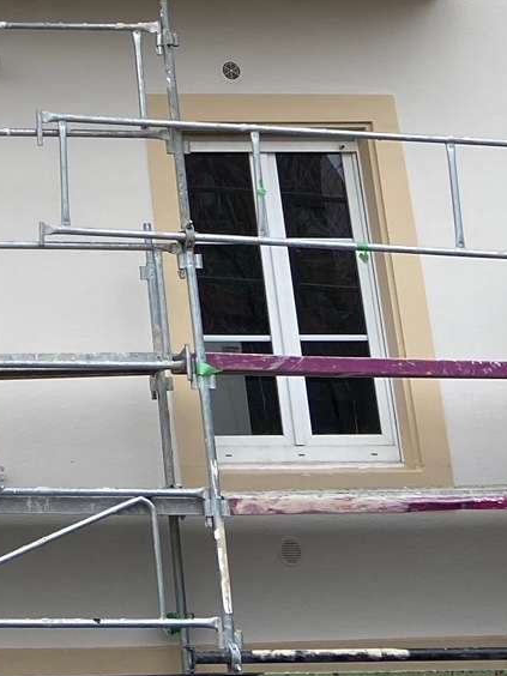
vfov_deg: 18.6
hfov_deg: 14.7
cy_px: -348
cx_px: -260
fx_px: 1816
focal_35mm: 93
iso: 32
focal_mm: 4.25
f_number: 1.8
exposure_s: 1/251
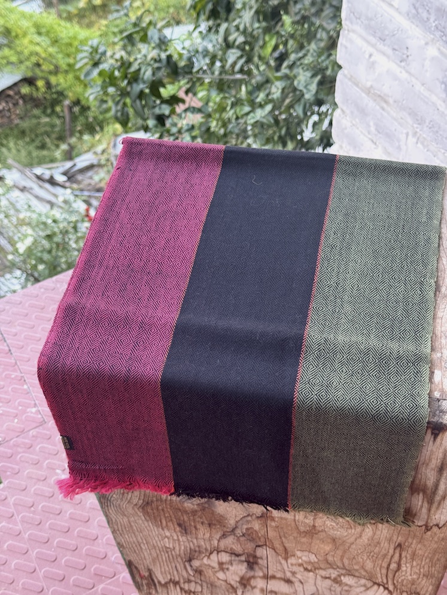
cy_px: 298
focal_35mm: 48
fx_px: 826
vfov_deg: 39.7
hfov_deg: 30.3
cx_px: 224
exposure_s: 1/118
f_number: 1.78
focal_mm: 6.76
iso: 100
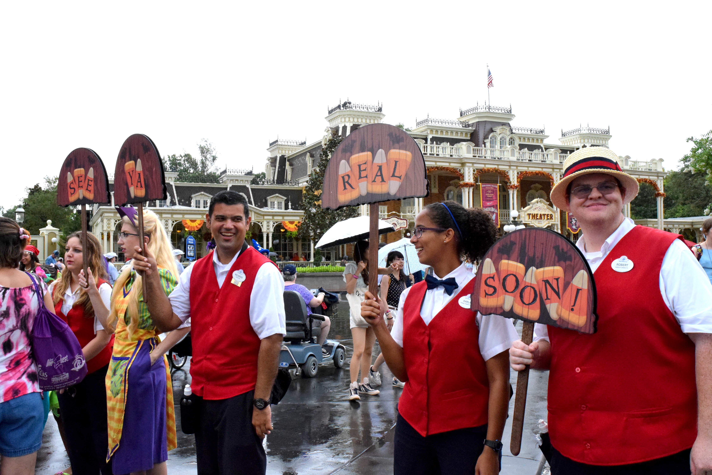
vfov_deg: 38.4
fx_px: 682
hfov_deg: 55.1
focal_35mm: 34
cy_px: 238
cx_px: 356
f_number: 13
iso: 3200
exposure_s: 1/640
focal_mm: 23
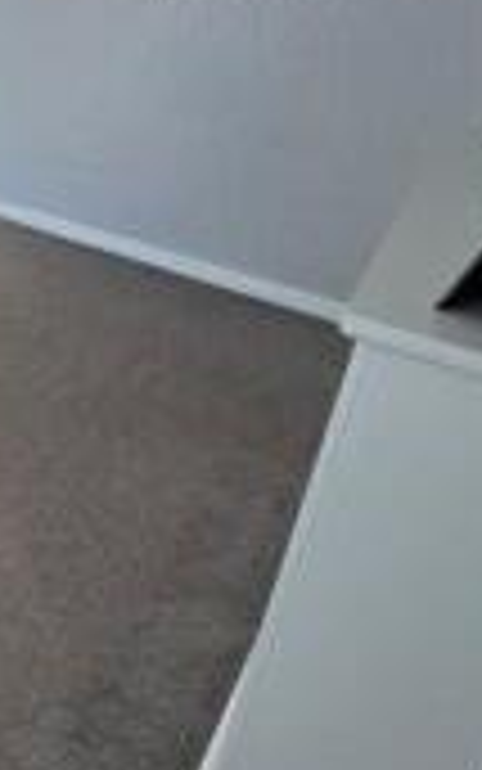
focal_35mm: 47
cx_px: -457
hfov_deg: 18.7
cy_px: 124
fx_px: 987
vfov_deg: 40.4
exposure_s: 1/50
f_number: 1.9
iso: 200
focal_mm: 2.2
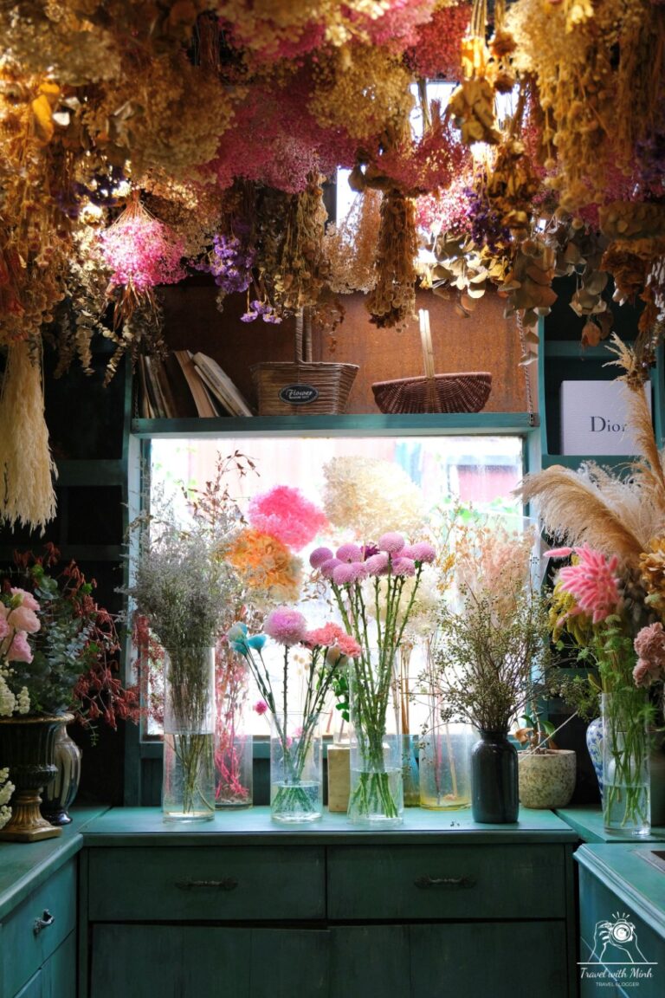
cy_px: 499
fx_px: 1330
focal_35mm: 48
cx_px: 332
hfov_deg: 28.1
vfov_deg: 41.1
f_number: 3.2
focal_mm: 32
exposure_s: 1/140
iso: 800
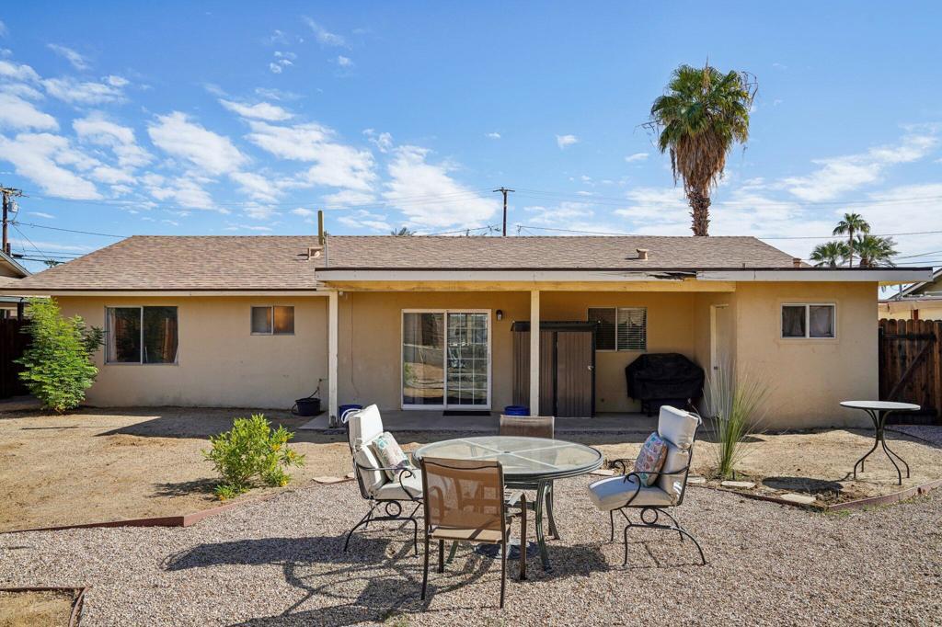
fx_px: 628
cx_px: 471
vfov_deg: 53.1
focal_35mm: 24
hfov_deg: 73.8
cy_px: 314
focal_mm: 24
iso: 100
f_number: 8
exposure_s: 1/320
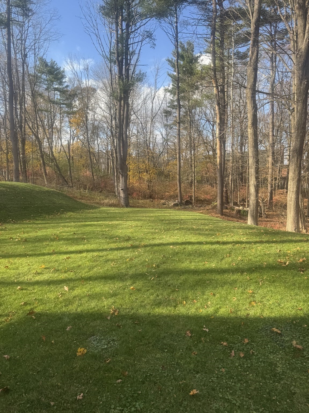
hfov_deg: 56.8
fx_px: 286
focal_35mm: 24
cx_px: 154
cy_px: 206
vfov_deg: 71.6
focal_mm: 6.76
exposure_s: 1/1094
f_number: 1.78
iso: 80
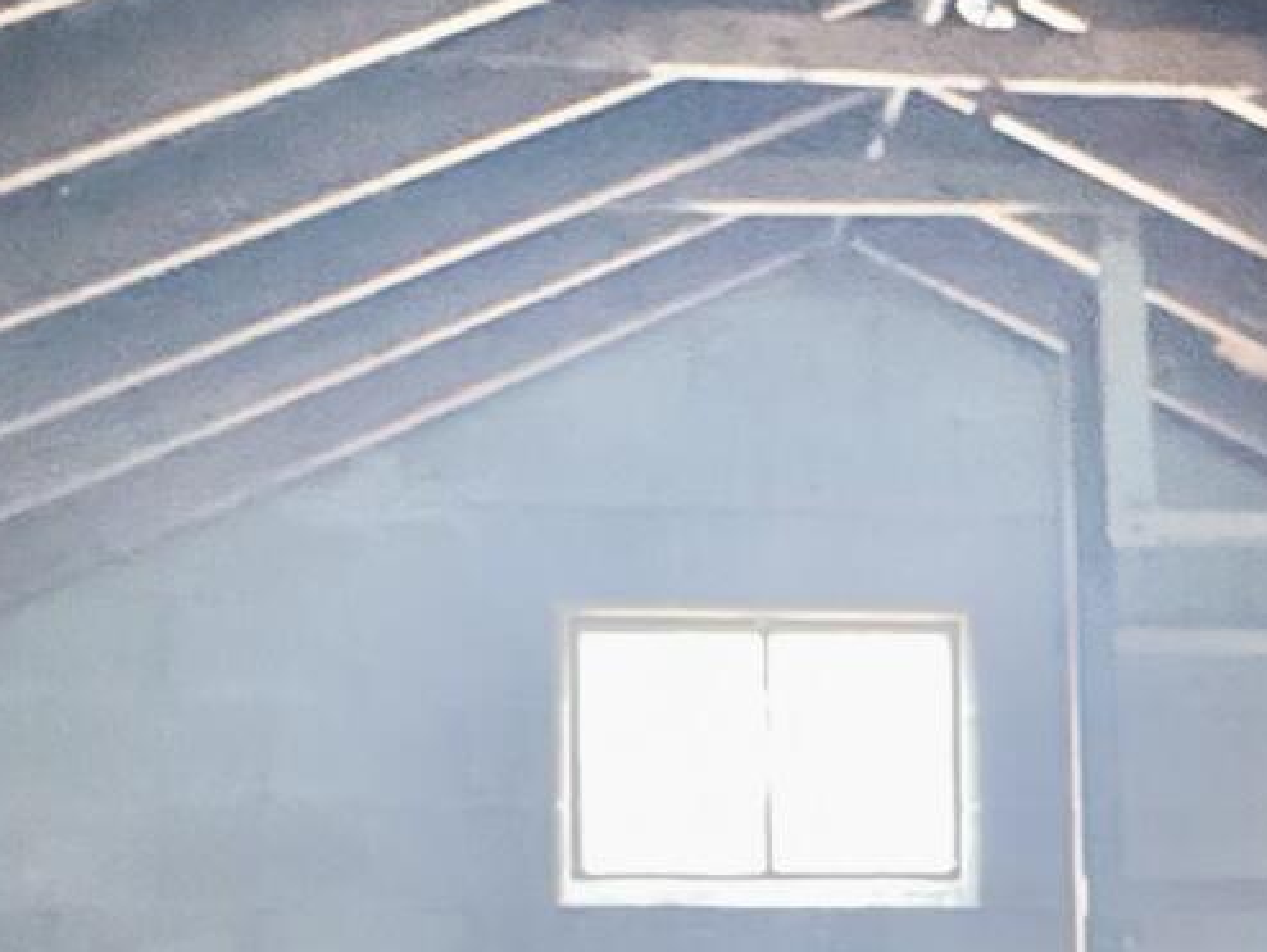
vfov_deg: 17.0
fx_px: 3113
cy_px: 929
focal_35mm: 85
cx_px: 1108
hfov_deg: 22.5
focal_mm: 2.22
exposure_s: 1/40
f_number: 2.2
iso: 1250
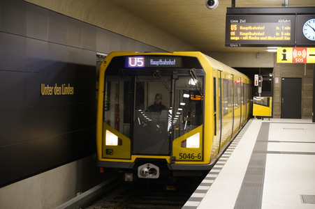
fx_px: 656
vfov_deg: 18.2
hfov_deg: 27.0
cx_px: 158
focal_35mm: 75
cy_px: 104
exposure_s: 1/100
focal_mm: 75
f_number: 4.5
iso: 1600
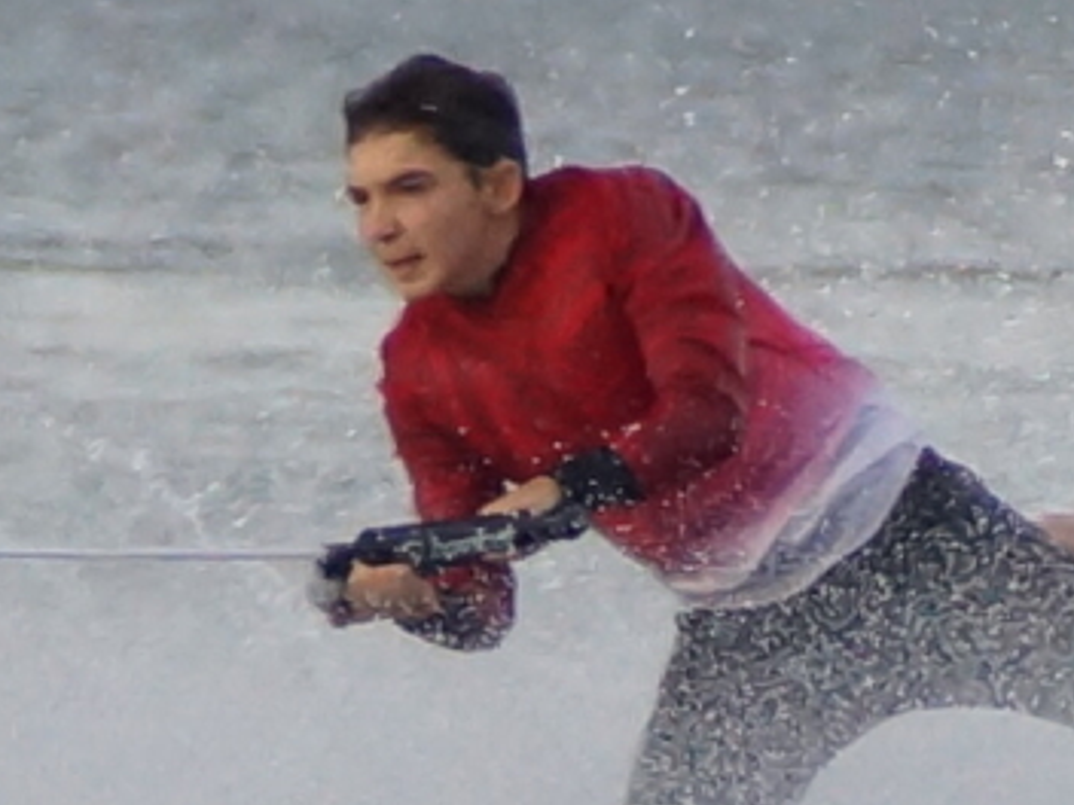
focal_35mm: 1025
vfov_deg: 1.5
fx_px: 31802
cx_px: 262
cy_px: 509
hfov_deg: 1.9
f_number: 6.3
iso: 800
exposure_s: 1/400
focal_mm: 250
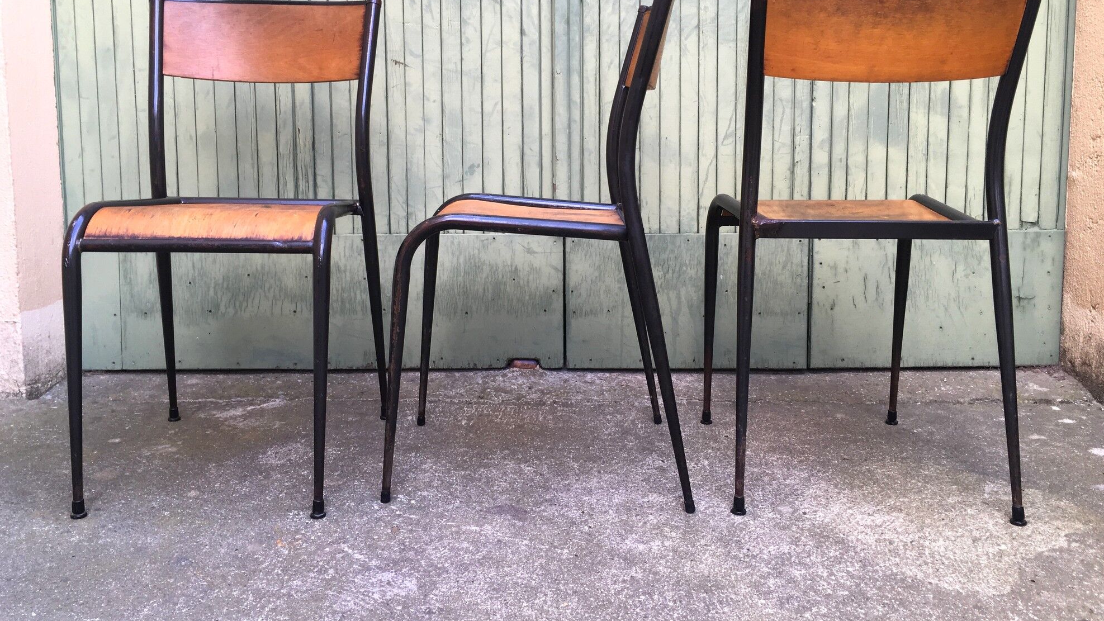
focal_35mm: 32
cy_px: 250
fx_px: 937
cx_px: 549
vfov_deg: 36.5
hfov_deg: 61.0
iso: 32
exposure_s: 1/100
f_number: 2.2
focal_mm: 4.15
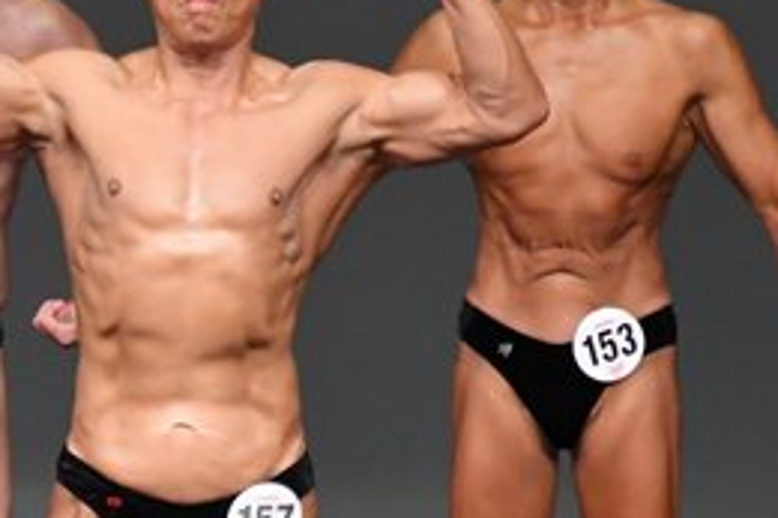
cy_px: 539
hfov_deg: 1.8
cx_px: -97
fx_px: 24123
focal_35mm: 1117
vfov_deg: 1.2
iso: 4000
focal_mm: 250
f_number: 5.6
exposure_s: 1/400
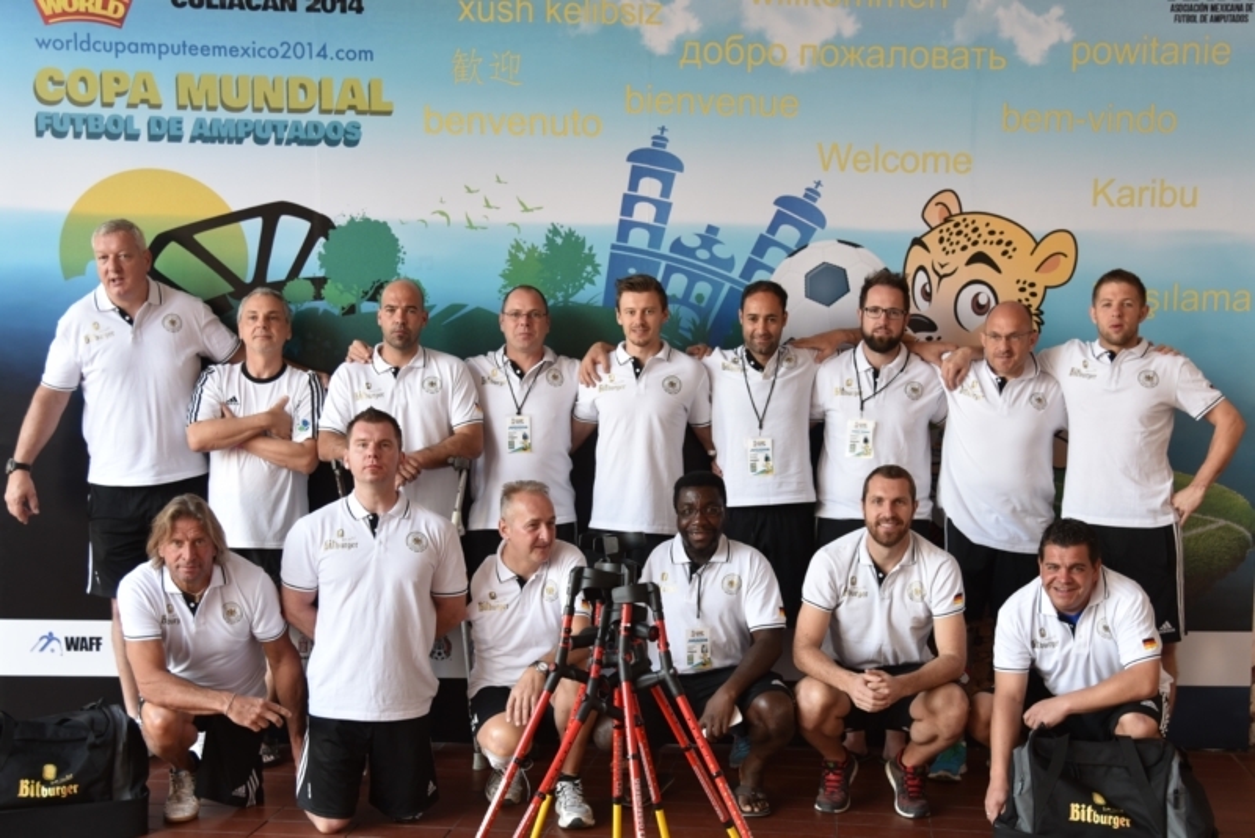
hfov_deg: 50.7
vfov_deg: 35.1
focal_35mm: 38
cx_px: 628
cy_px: 419
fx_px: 1325
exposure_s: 1/60
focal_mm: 38
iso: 450
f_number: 4
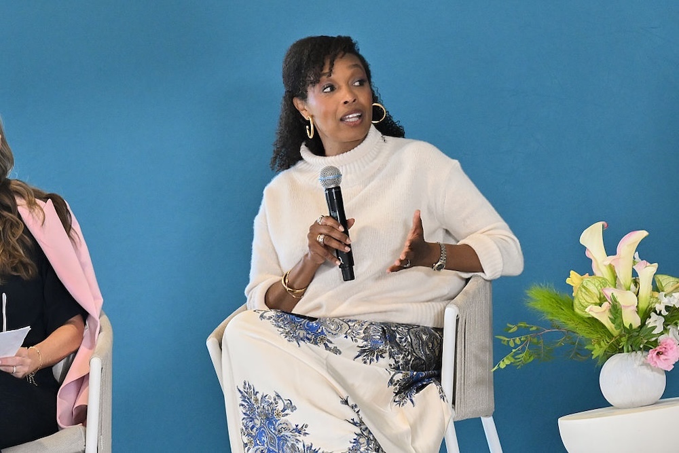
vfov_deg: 7.6
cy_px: 226
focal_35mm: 180
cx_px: 340
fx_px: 3395
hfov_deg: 11.4
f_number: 5.6
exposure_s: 1/400
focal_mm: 120
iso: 2500
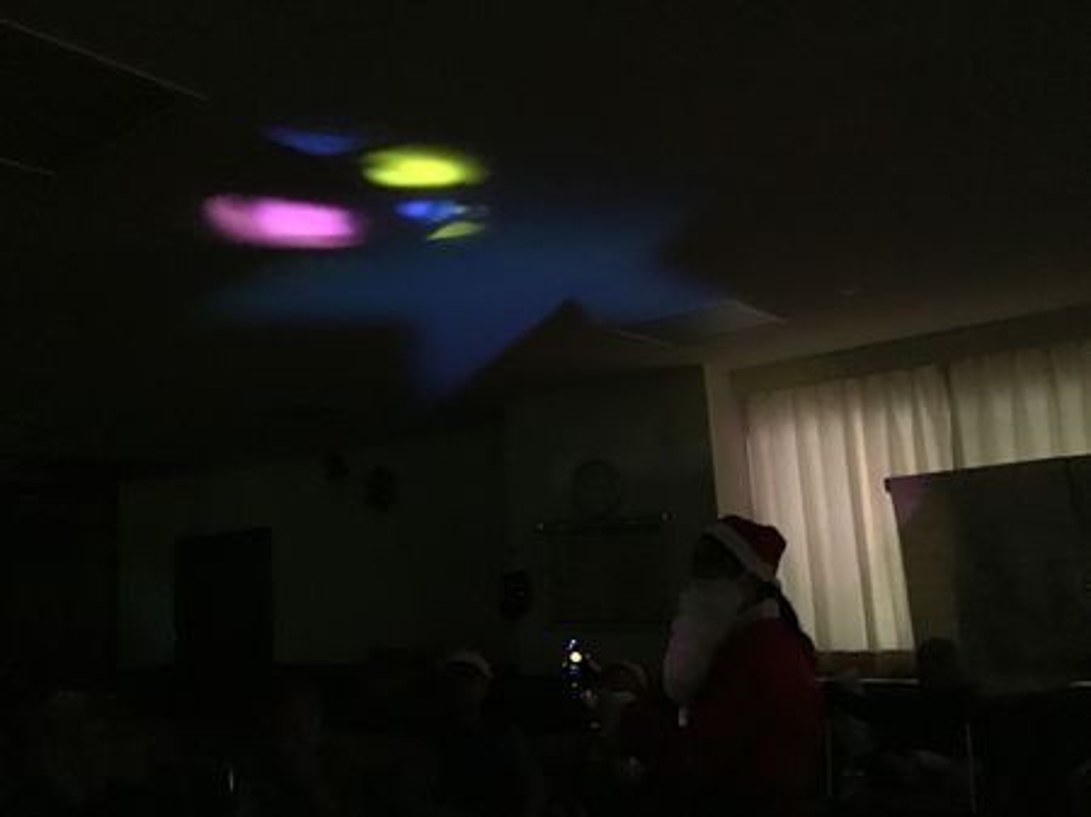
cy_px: 408
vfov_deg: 45.4
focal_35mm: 31
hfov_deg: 58.4
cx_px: 546
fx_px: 977
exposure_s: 1/15
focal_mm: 3.3
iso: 400
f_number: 2.4
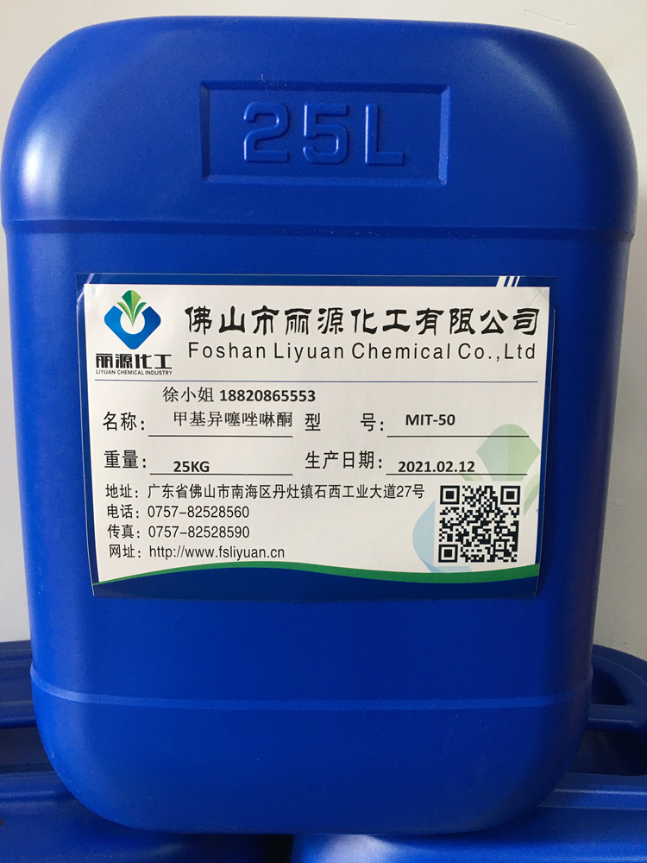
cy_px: 432
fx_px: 723
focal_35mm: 29
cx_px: 324
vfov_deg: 61.7
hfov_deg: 48.2
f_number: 2.2
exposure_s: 1/33
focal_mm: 4.15
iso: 50
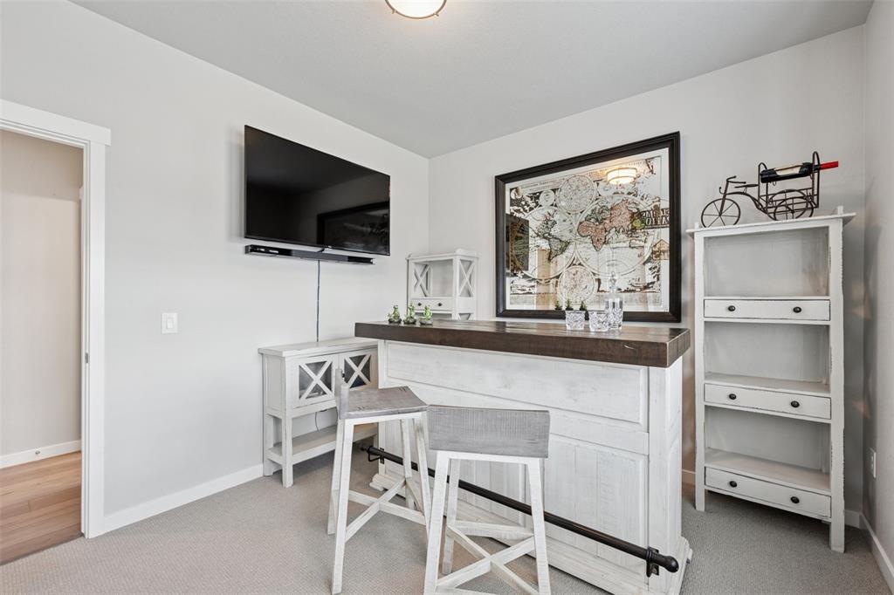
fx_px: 372
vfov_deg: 77.3
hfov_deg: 100.4
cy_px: 298
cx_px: 447
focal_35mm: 15
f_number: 11
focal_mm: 15
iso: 100
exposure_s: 1/3.33
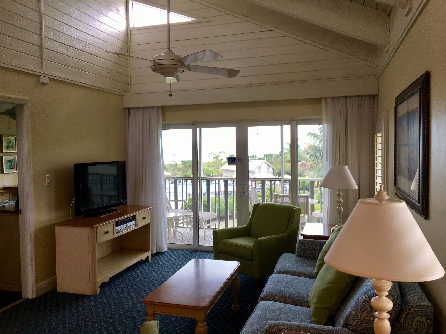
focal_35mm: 29
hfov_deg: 61.7
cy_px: 167
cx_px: 223
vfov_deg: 48.2
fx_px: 374
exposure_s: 1/120
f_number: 2.2
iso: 40
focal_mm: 4.15
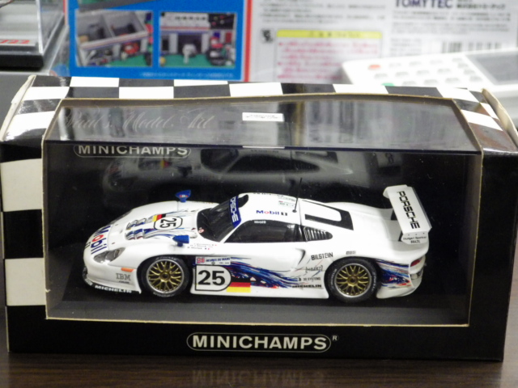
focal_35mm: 87
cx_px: 259
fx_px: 1302
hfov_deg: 22.5
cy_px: 194
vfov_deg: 17.0
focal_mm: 15.6
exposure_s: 1/30
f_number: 4.4
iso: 1000
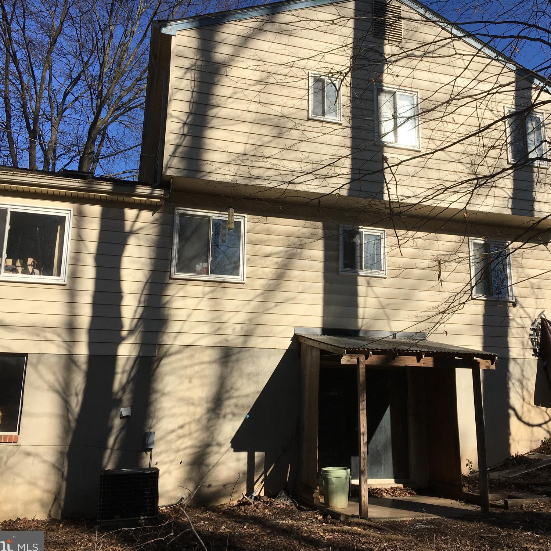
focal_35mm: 35
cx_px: 328
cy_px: 279
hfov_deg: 47.0
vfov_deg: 47.2
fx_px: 630
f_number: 2.2
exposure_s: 1/2137
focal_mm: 4.15
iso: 25
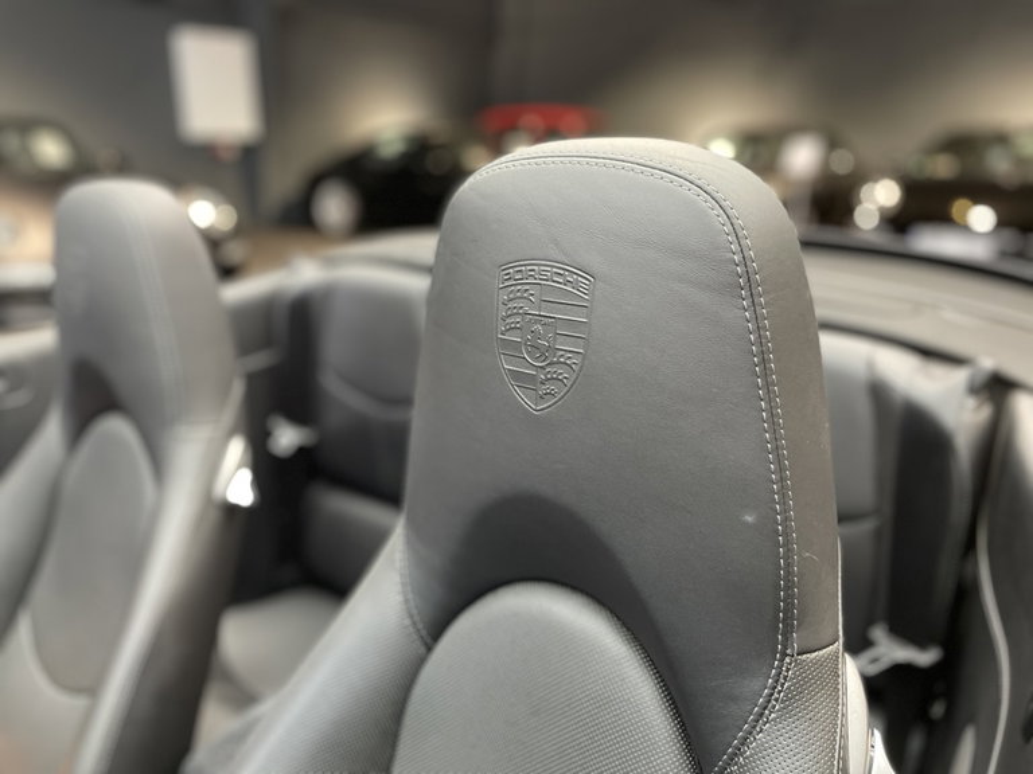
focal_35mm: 26
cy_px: 387
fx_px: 776
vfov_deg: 53.1
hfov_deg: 67.3
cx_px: 516
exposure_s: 1/50
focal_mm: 4.2
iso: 320
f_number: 1.6
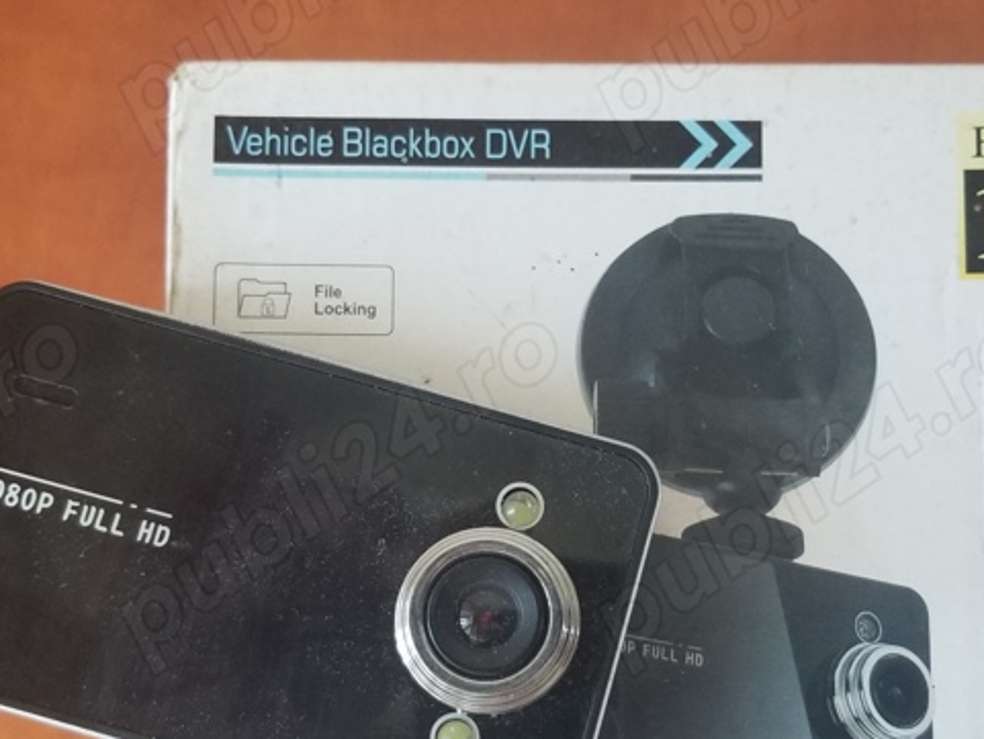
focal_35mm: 54
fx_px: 1535
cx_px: 575
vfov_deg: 26.8
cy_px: 522
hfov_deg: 35.4
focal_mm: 4.25
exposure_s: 1/40
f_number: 1.7
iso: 200
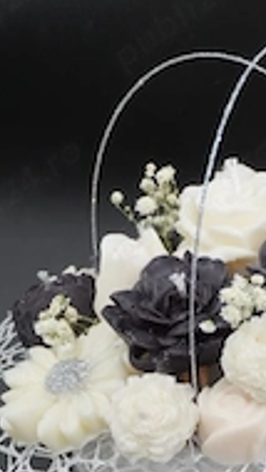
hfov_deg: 9.0
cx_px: 244
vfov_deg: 15.7
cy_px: 487
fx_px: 1679
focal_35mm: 134
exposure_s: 1/30
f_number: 5.6
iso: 320
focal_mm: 36
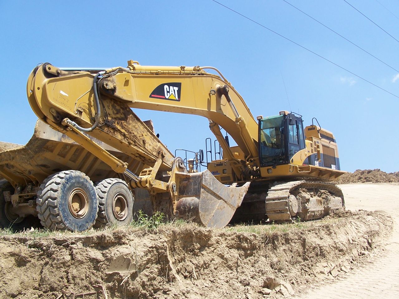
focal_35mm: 35
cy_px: 150
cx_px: 200
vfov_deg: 40.7
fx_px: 403
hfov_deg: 52.6
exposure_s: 1/500
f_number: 4
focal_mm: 6
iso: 80
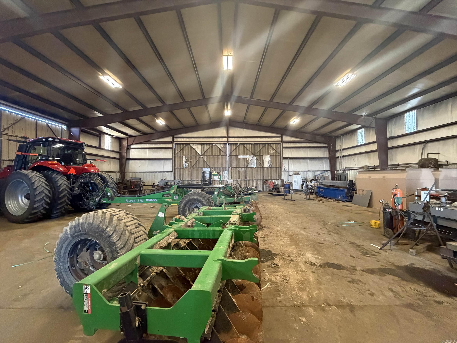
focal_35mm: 14
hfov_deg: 102.1
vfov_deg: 85.7
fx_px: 185
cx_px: 228
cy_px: 172
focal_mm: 2.22
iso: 800
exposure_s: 1/60
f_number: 2.2
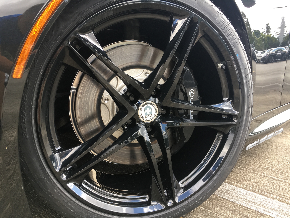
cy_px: 109
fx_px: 243
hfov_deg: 61.7
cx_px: 145
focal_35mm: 29
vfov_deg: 48.2
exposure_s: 1/120
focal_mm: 4.15
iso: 32
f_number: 2.2
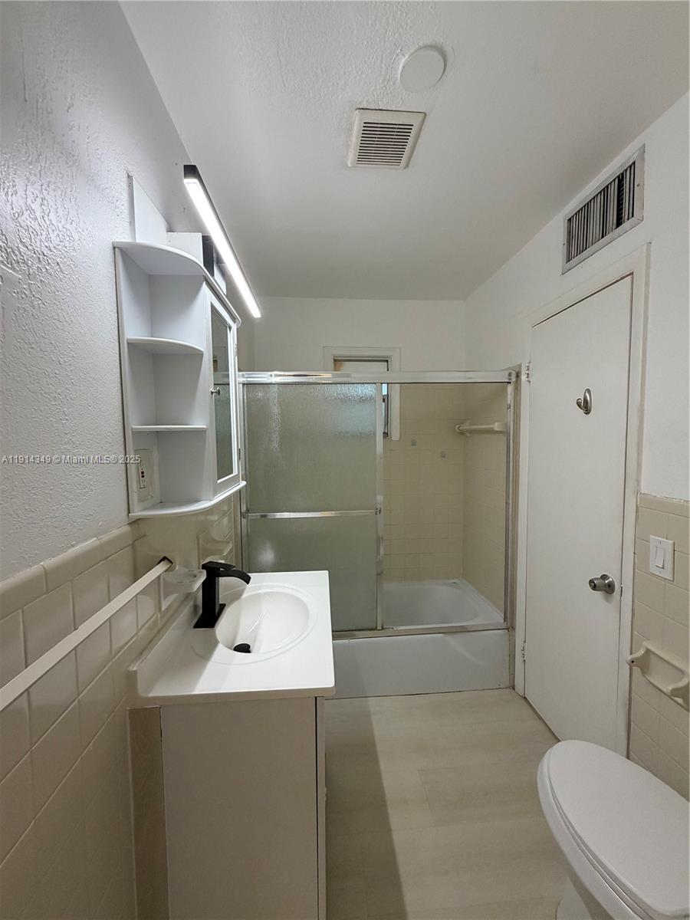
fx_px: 372
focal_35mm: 14
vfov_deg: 102.1
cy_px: 460
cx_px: 345
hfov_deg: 85.7
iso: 200
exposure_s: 1/121
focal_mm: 2.22
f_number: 2.2
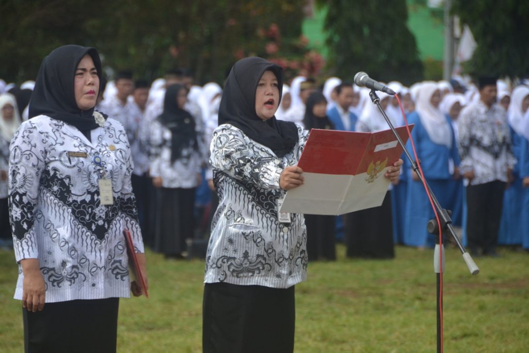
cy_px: 176
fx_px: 3747
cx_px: 264
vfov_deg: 5.4
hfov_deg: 8.1
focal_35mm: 255
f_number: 5.6
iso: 180
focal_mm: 170
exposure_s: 1/500
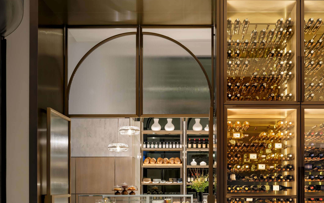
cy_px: 145
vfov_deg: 22.2
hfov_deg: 34.9
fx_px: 512
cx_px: 206
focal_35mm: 58
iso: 200
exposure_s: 2
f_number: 14
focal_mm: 50
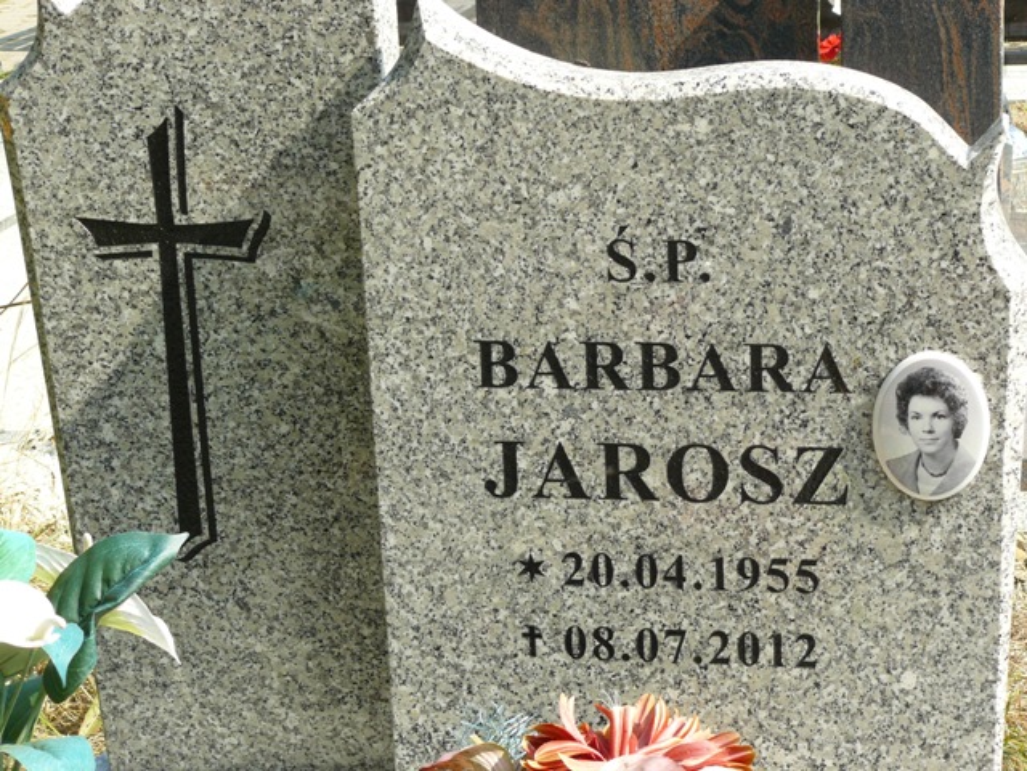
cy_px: 386
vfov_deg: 17.0
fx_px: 2581
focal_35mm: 87
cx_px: 514
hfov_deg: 22.5
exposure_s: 1/250
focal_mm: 14.5
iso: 100
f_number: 4.5
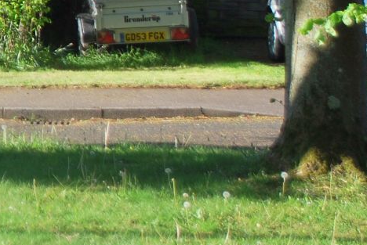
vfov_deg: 6.0
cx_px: -393
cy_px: -209
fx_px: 2275
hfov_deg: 8.7
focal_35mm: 223
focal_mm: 34
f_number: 5.6
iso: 110
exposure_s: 1/125
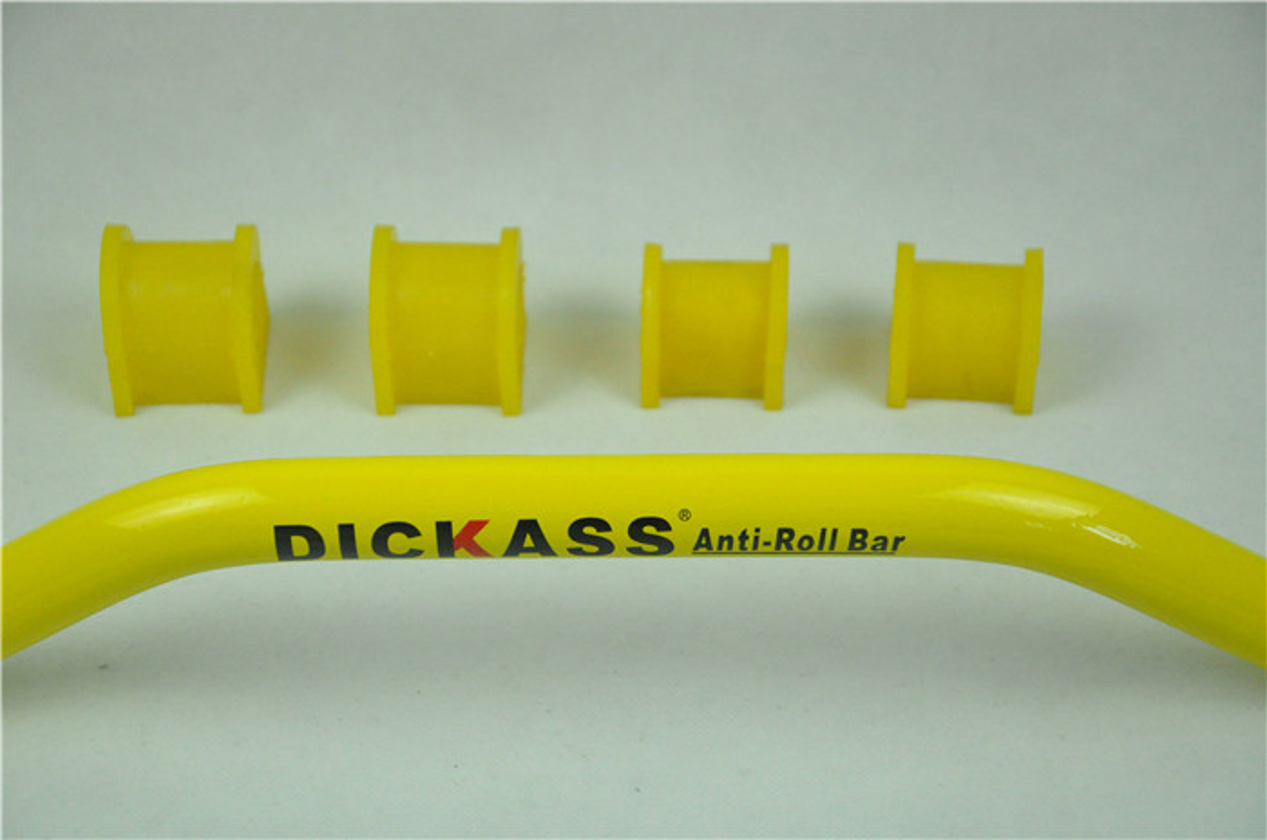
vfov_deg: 13.8
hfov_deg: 20.6
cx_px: 634
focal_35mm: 99
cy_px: 420
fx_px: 3478
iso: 3200
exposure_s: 1/800
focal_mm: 66
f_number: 5.3
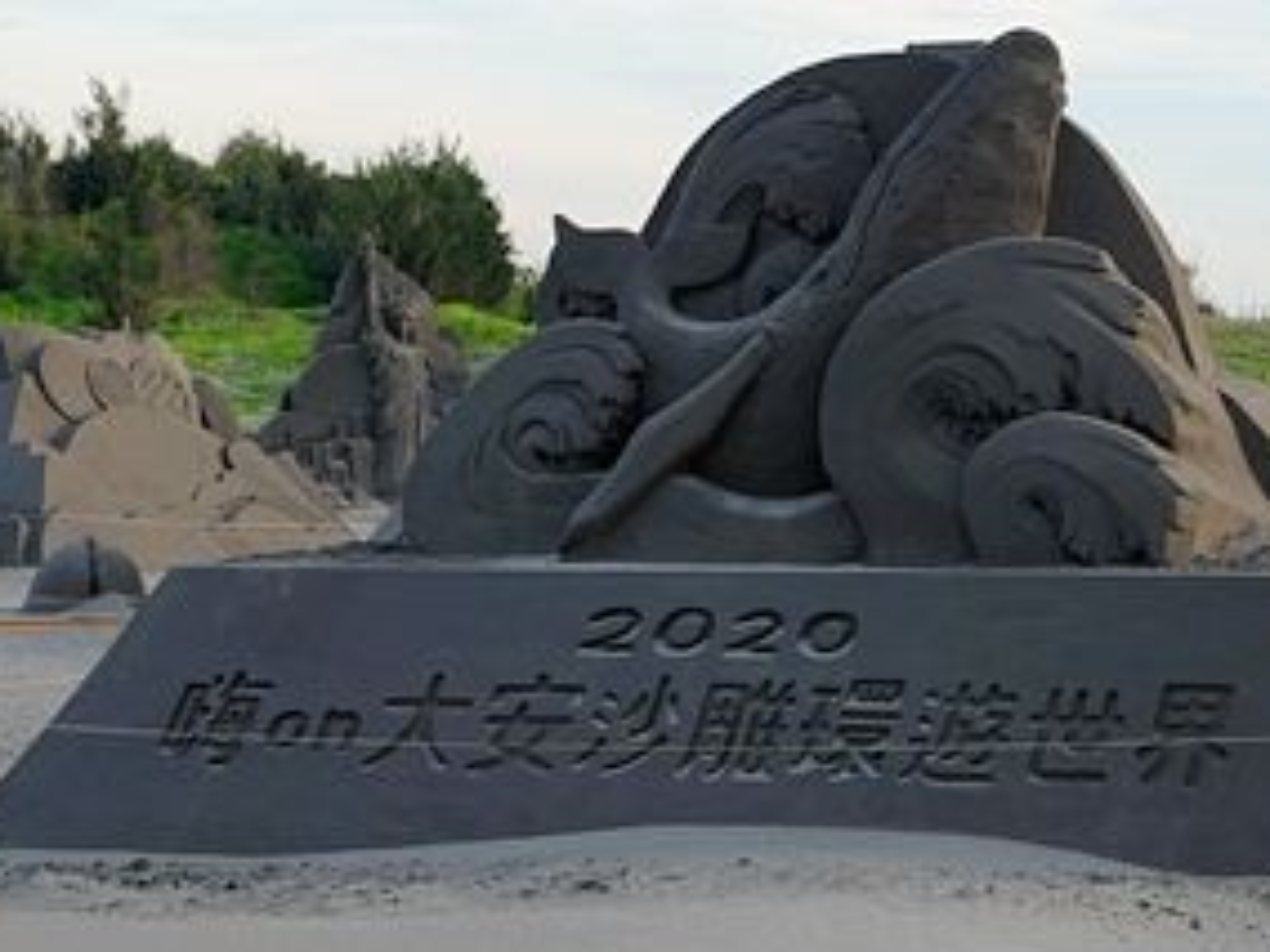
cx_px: 854
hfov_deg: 11.3
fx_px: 6384
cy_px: 181
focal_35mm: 174
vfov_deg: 8.5
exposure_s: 1/200
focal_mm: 29.1
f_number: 4
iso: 125
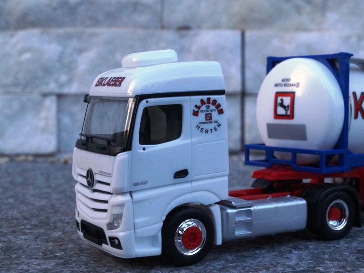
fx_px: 662
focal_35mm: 63
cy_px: 127
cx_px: 255
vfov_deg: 23.3
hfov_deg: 30.4
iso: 1600
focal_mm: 30
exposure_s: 1/60
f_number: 16
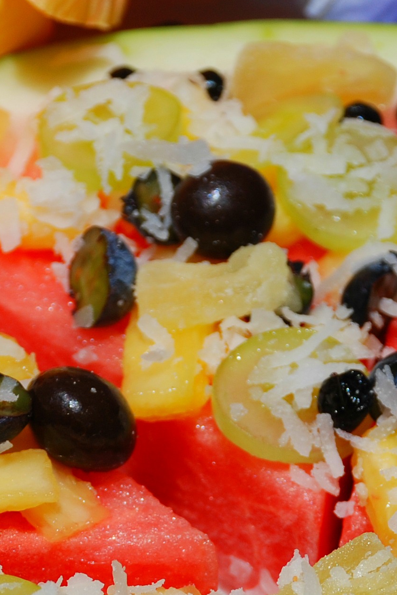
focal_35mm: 323
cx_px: 88
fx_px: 5343
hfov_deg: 4.3
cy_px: 569
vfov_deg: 6.4
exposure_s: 1/500
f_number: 5.6
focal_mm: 70
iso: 100
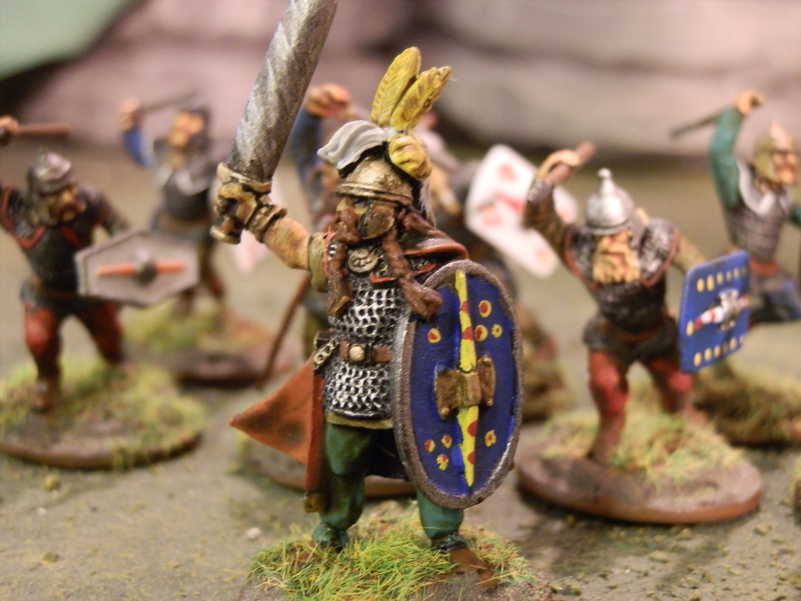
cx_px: 400
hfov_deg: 31.7
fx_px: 1412
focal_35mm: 61
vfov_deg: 24.0
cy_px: 300
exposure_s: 1/8
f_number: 3.7
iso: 400
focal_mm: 10.99
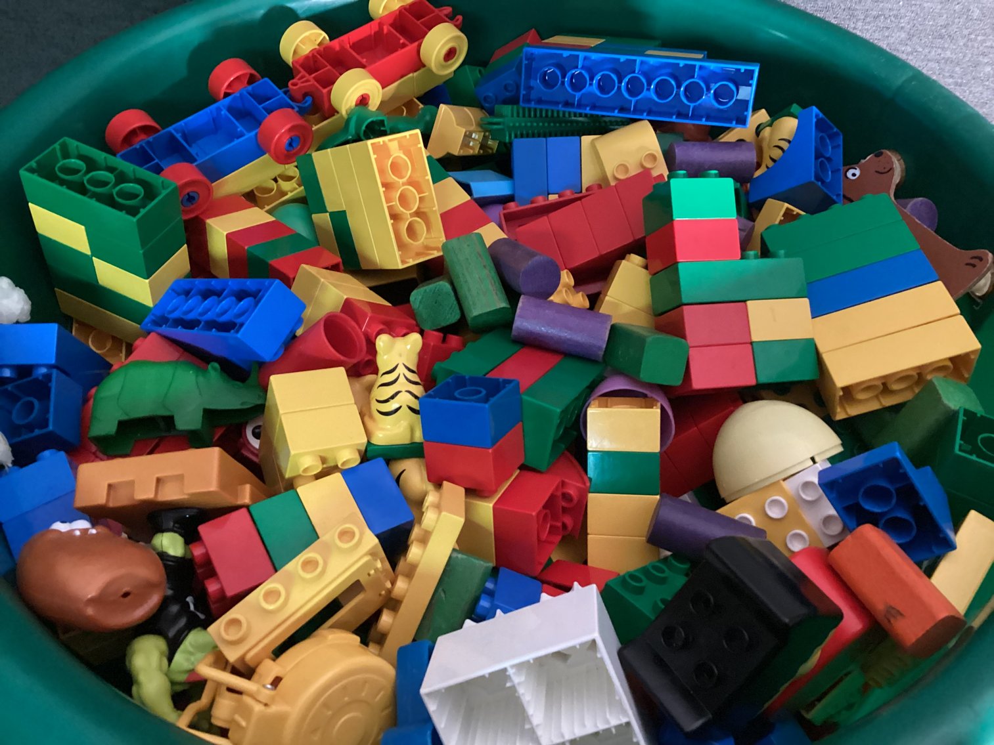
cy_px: 372
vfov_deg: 45.4
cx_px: 497
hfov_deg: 58.3
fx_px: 890
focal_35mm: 31
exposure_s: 1/24
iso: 640
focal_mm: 3.3
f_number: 2.4
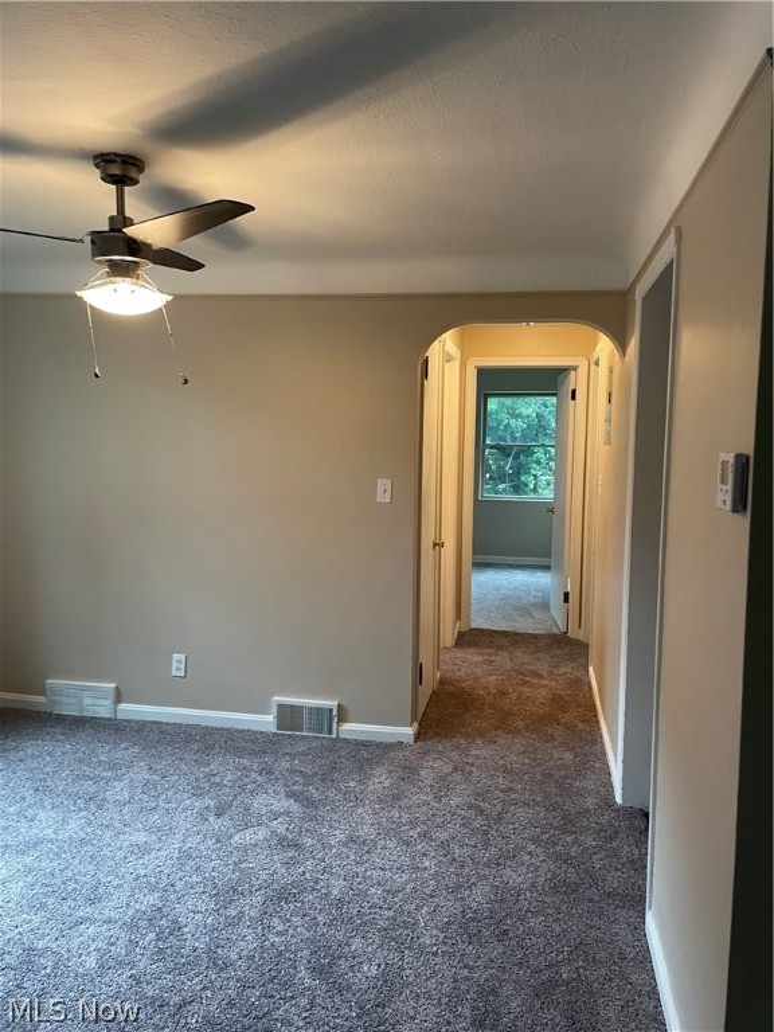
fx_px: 775
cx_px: 387
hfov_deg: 53.1
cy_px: 516
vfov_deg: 67.3
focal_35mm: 26
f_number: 1.6
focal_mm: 4.2
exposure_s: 1/60
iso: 160
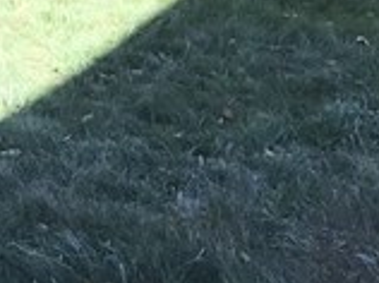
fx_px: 2055
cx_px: -674
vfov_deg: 7.7
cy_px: -156
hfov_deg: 9.0
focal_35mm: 188
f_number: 2.2
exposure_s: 1/641
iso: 25
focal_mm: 4.15
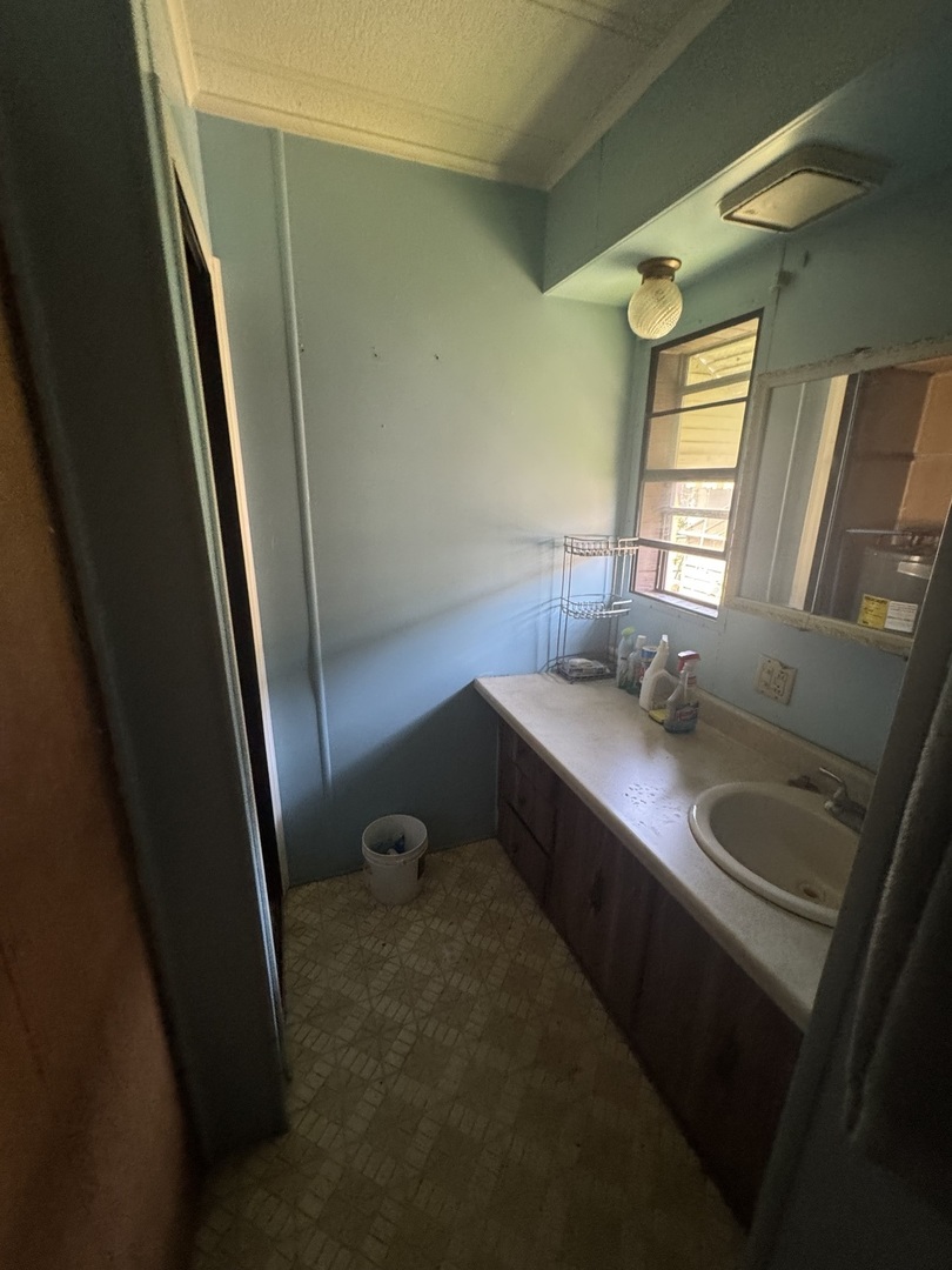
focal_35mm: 14
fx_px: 513
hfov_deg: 85.7
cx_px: 476
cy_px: 635
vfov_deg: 102.1
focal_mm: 2.22
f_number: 2.2
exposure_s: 1/60
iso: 400
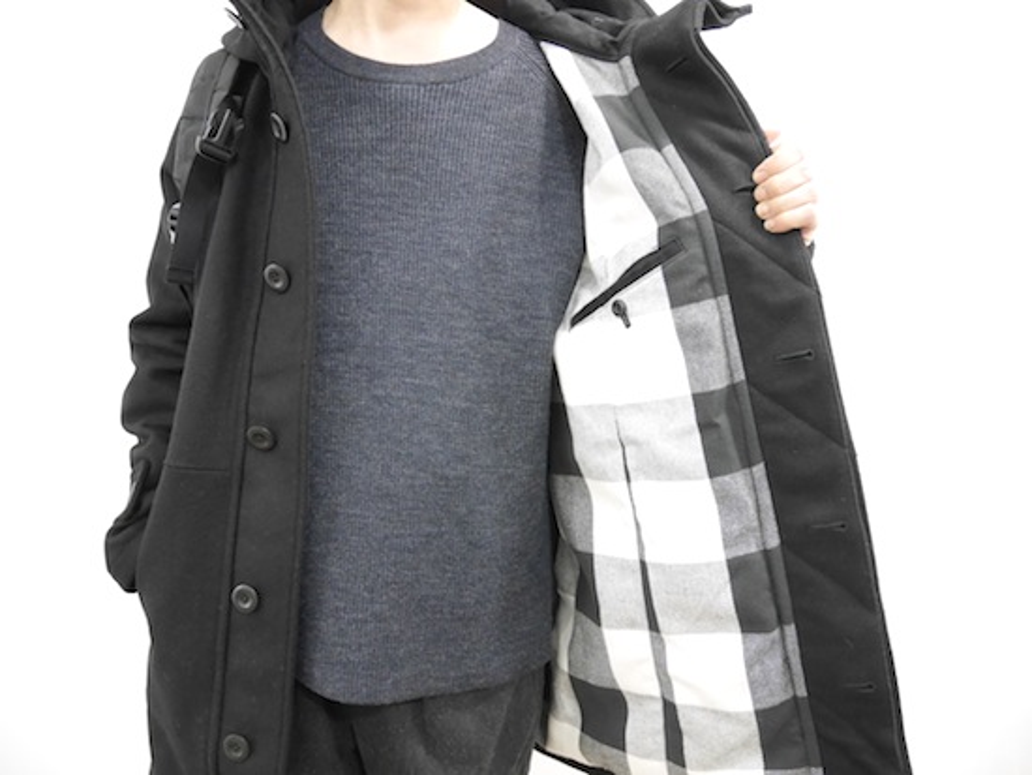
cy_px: 388
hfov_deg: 71.6
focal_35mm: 24
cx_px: 516
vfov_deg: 56.9
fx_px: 716
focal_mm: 12
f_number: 3.5
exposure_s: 1/50
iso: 3200
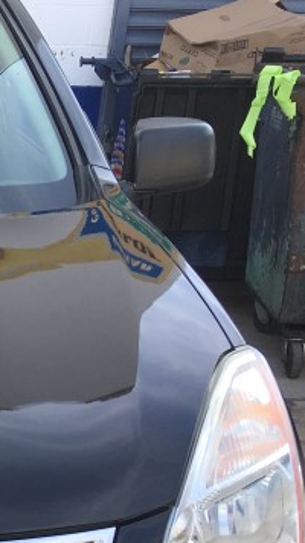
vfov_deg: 23.0
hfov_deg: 11.9
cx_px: -307
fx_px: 1310
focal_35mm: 91
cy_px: 465
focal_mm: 4.15
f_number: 2.2
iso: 25
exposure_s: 1/430
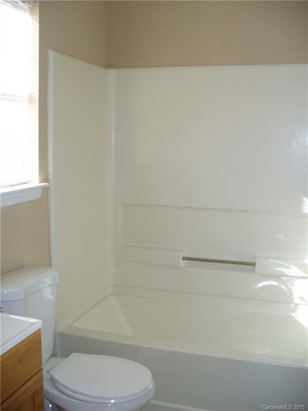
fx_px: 439
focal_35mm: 37
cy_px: 206
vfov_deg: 50.1
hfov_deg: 38.7
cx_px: 154
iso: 80
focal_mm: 6.1
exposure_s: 1/125
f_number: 2.8
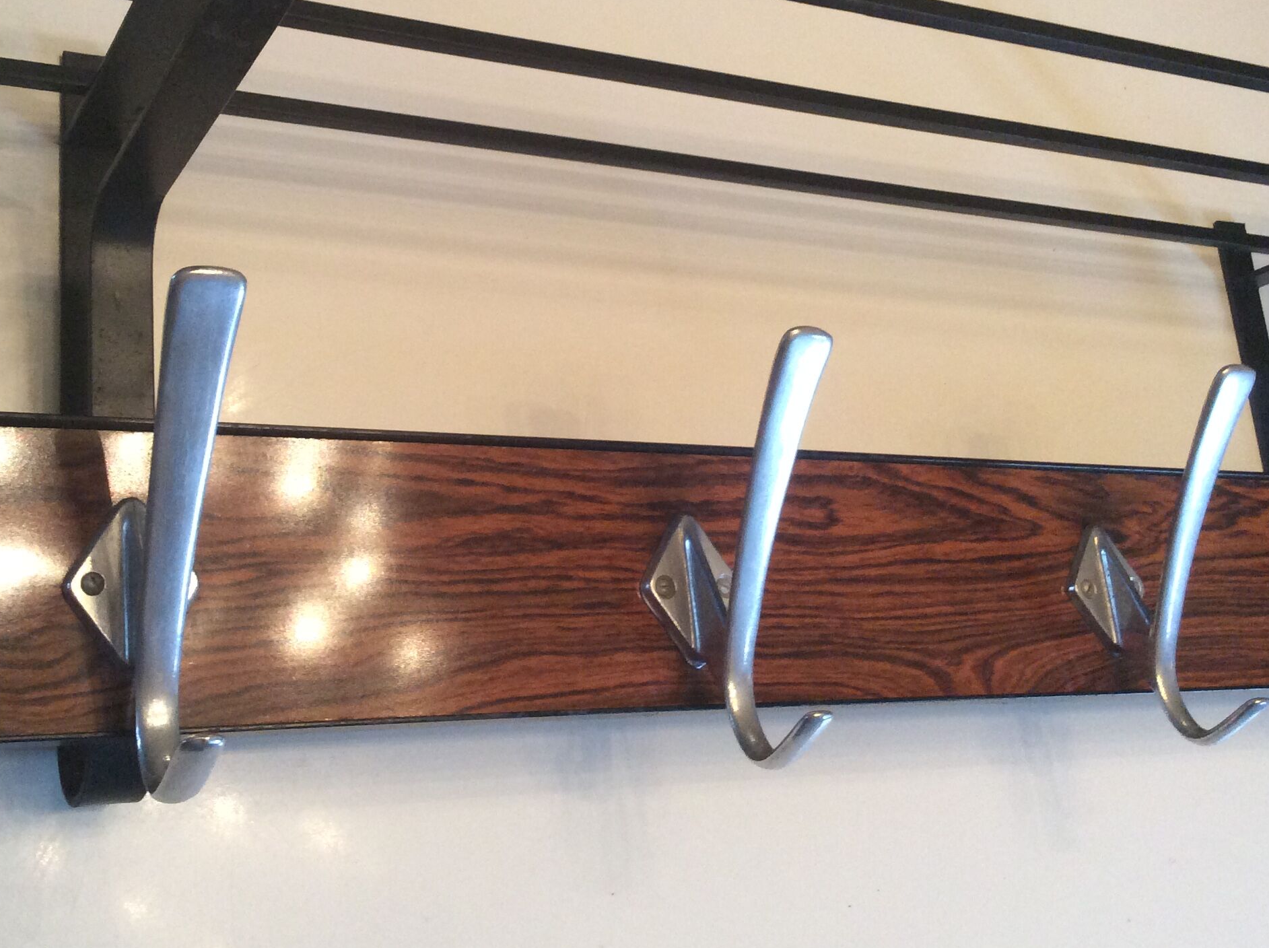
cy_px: 336
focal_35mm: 44
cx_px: 539
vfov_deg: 32.6
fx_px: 1611
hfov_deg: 42.9
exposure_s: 1/25
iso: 125
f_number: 2.4
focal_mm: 3.3
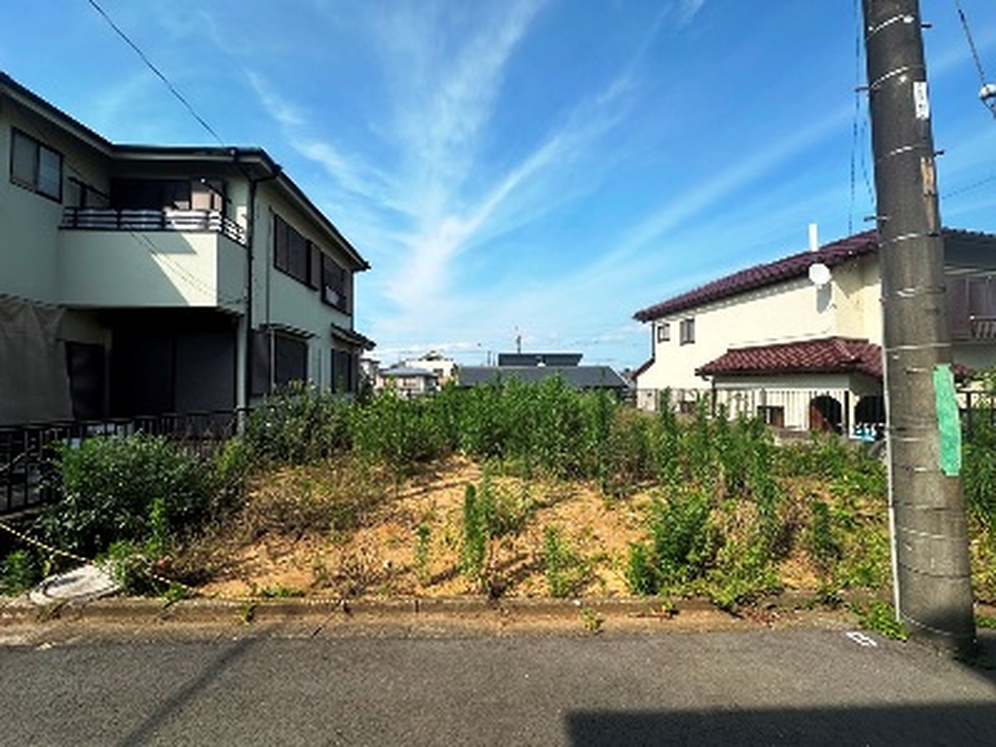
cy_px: 374
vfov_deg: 85.7
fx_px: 403
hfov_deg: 102.1
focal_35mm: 14
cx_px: 498
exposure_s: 1/1855
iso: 50
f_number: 2.2
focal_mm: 2.22
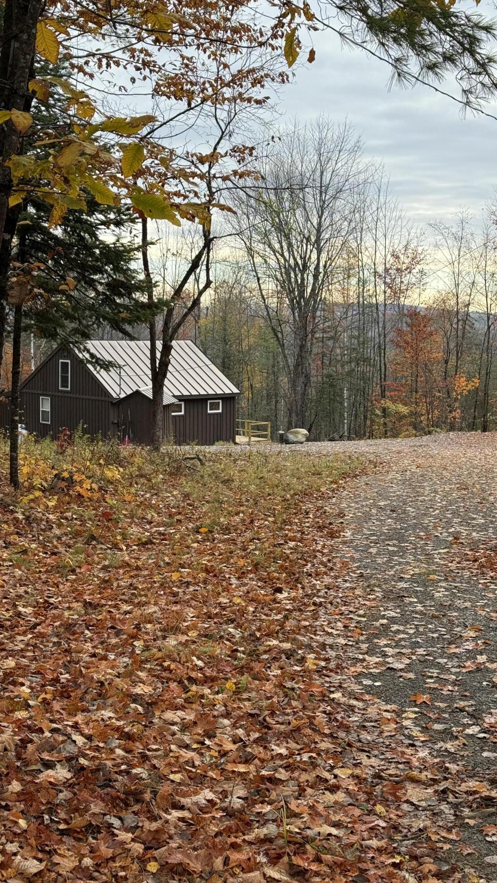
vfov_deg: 39.2
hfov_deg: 22.6
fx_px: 1242
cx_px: 282
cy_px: 440
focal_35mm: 53
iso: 64
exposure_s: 1/1285
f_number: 1.78
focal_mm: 6.76
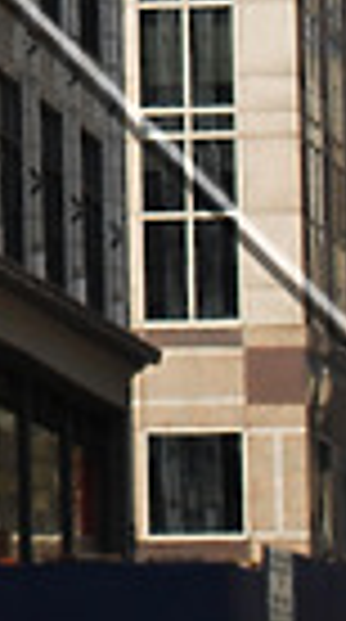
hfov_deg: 2.3
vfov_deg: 4.1
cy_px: -842
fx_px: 8435
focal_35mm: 514
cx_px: -827
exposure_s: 1/125
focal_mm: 50
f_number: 5.6
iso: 100
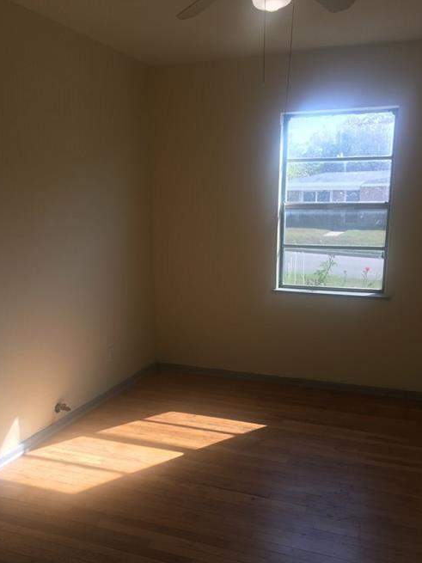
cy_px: 315
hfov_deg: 41.8
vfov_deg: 53.8
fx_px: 553
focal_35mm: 34
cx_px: 196
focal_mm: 4.15
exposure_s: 1/187
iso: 25
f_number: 2.2
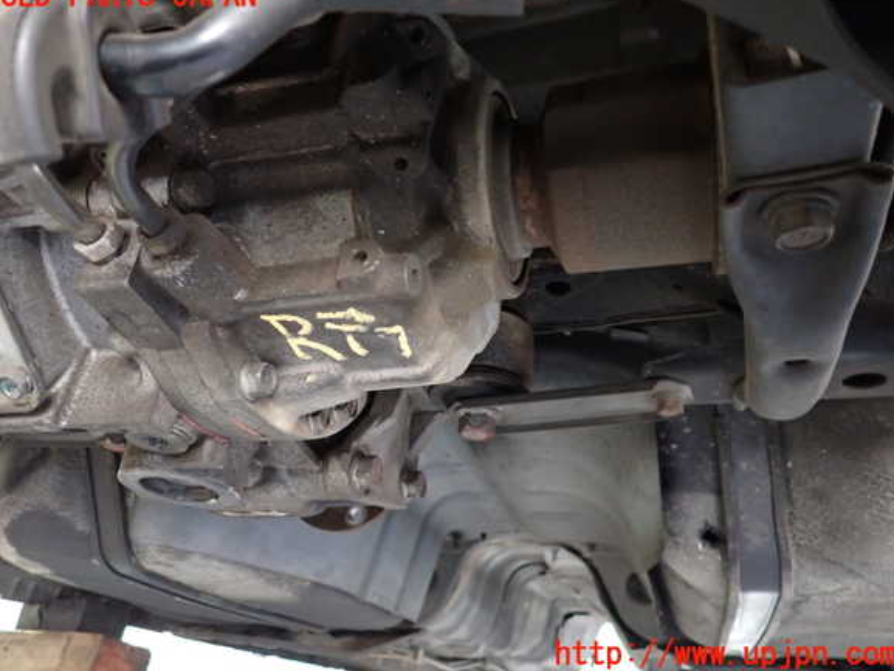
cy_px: 325
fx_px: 672
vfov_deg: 53.1
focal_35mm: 26
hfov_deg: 67.3
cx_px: 440
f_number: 2
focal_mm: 4.5
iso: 800
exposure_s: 1/15
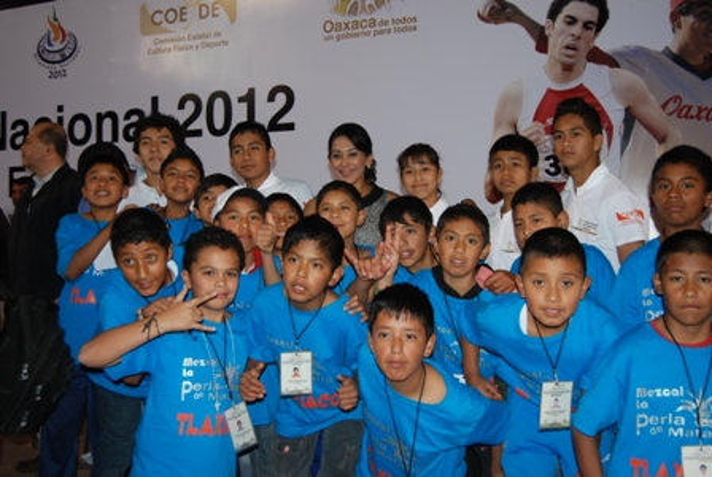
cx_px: 356
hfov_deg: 53.1
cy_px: 238
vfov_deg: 37.0
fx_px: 713
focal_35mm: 36
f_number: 4
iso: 200
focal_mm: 24
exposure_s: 1/60
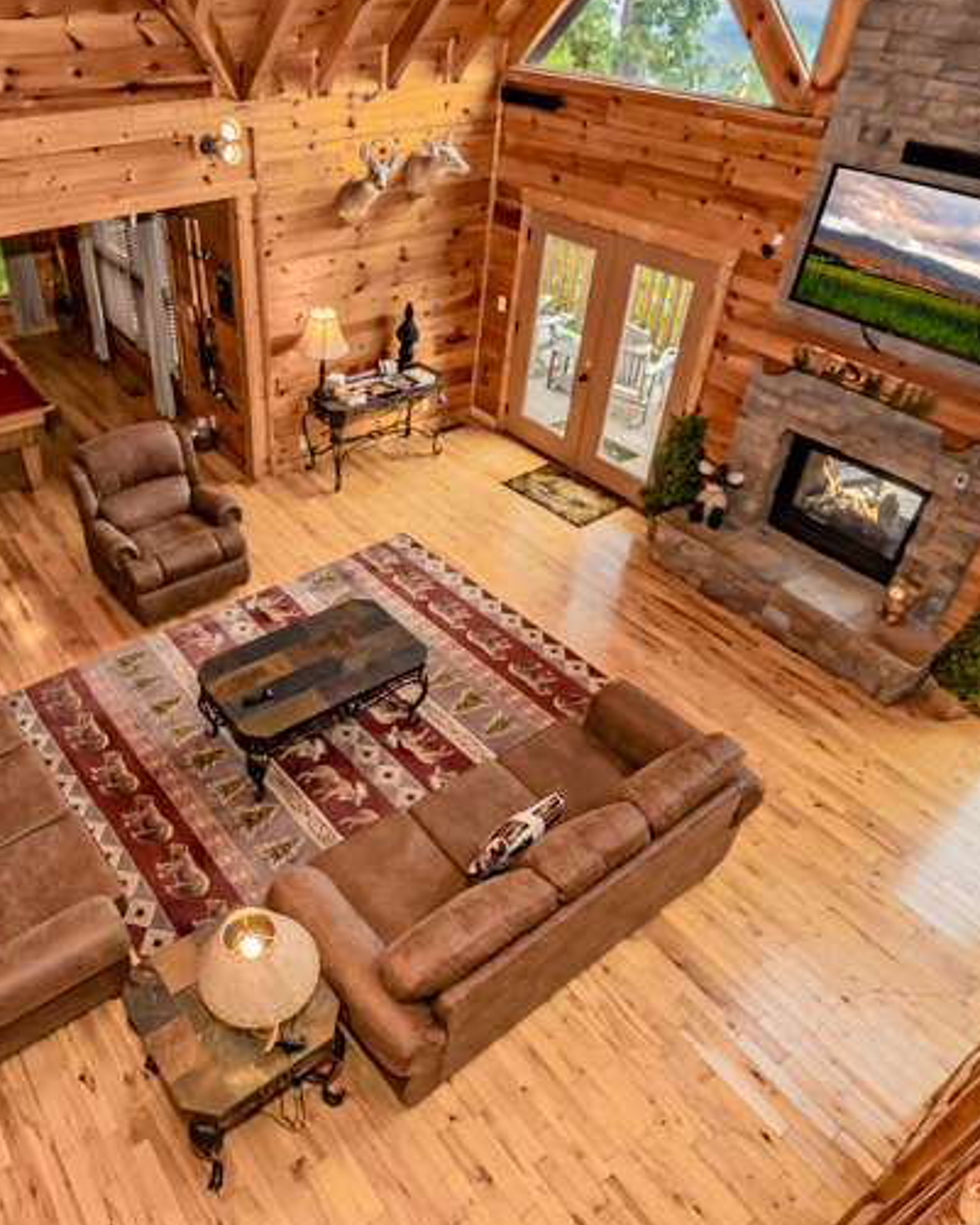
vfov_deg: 72.6
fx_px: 834
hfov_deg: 59.6
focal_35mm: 23
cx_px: 332
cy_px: 611
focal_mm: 16
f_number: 7.1
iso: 800
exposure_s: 1/125
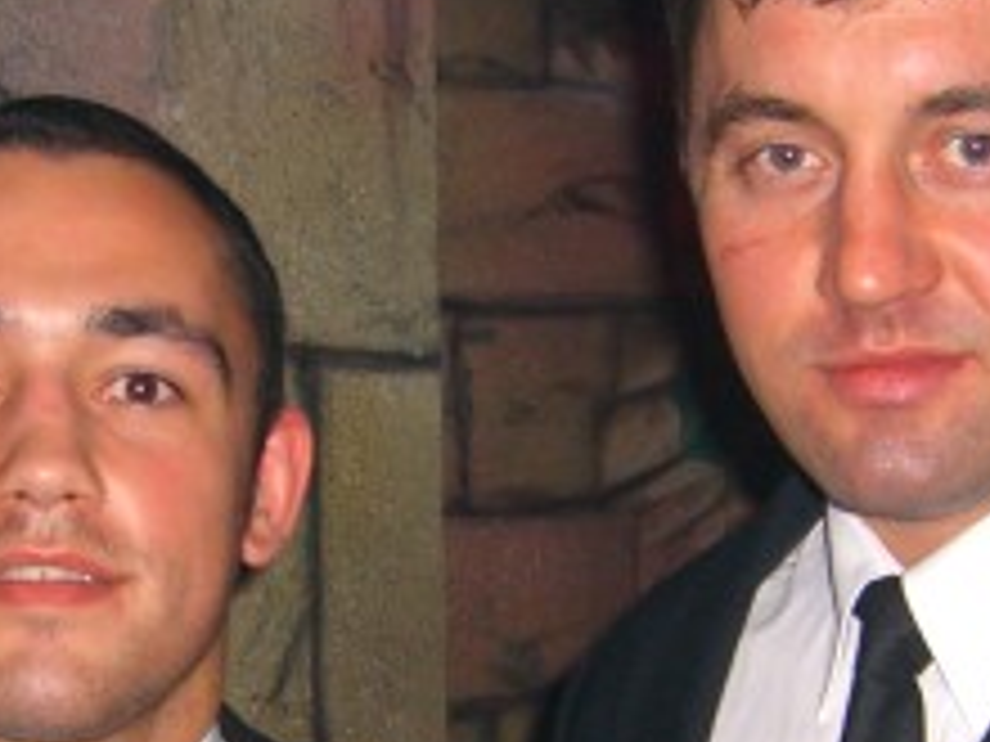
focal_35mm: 138
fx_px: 3947
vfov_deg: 10.6
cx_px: 472
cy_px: 782
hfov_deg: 14.3
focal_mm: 7.9
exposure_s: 1/60
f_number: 2.8
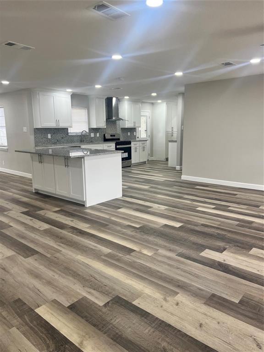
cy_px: 176
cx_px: 132
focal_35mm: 26
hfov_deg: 53.1
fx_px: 264
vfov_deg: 67.3
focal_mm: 5.7
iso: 125
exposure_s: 1/120
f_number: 1.5
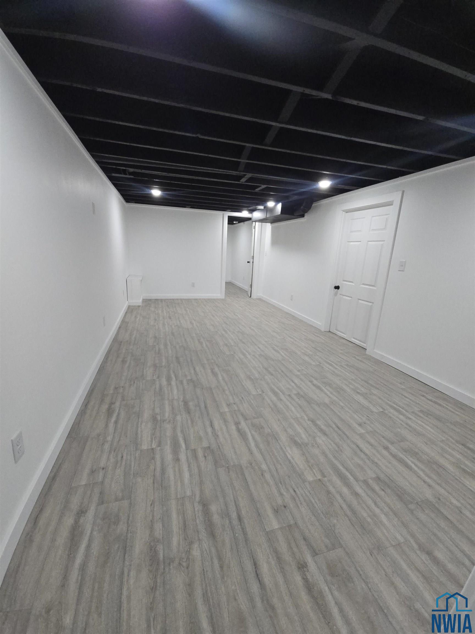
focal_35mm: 13
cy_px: 317
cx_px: 238
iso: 320
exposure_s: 1/60
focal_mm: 2.2
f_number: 2.2
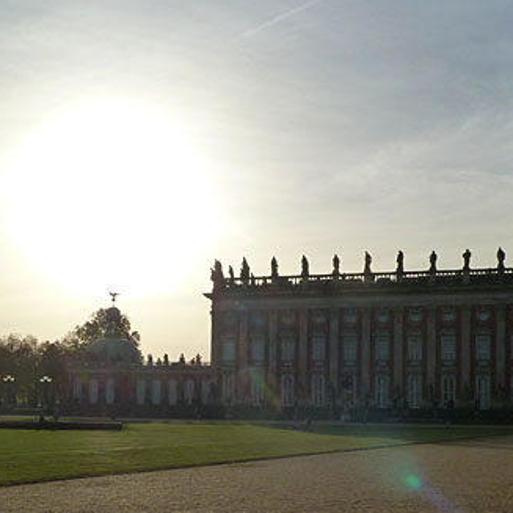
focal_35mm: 60
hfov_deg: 28.6
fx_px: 1006
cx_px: 262
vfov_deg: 28.4
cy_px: 348
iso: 125
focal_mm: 6.1
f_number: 6.3
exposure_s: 1/1000
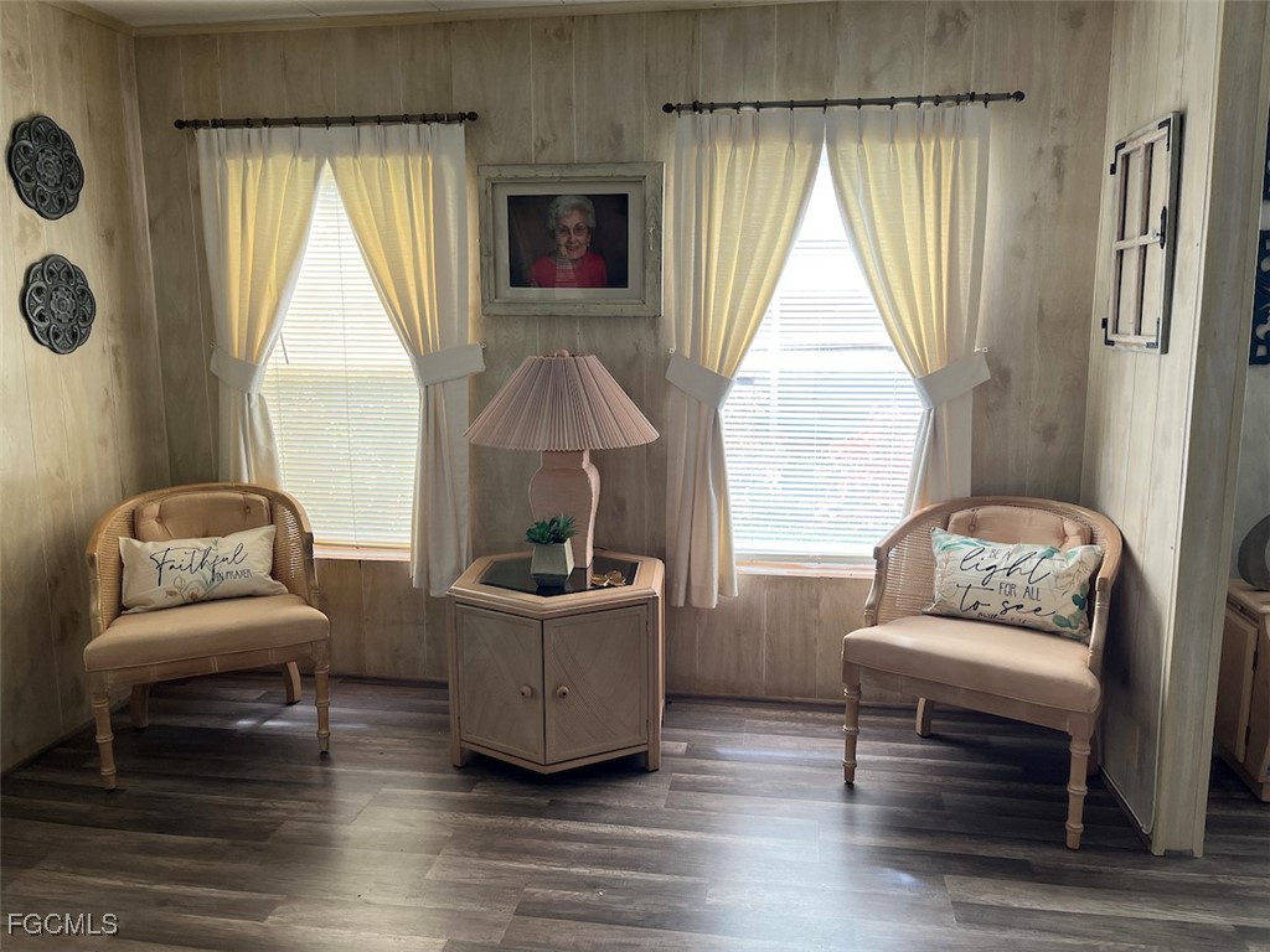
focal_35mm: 26
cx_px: 635
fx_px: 954
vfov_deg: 53.1
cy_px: 476
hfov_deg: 67.3
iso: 50
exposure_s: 1/122
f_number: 1.6
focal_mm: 5.1
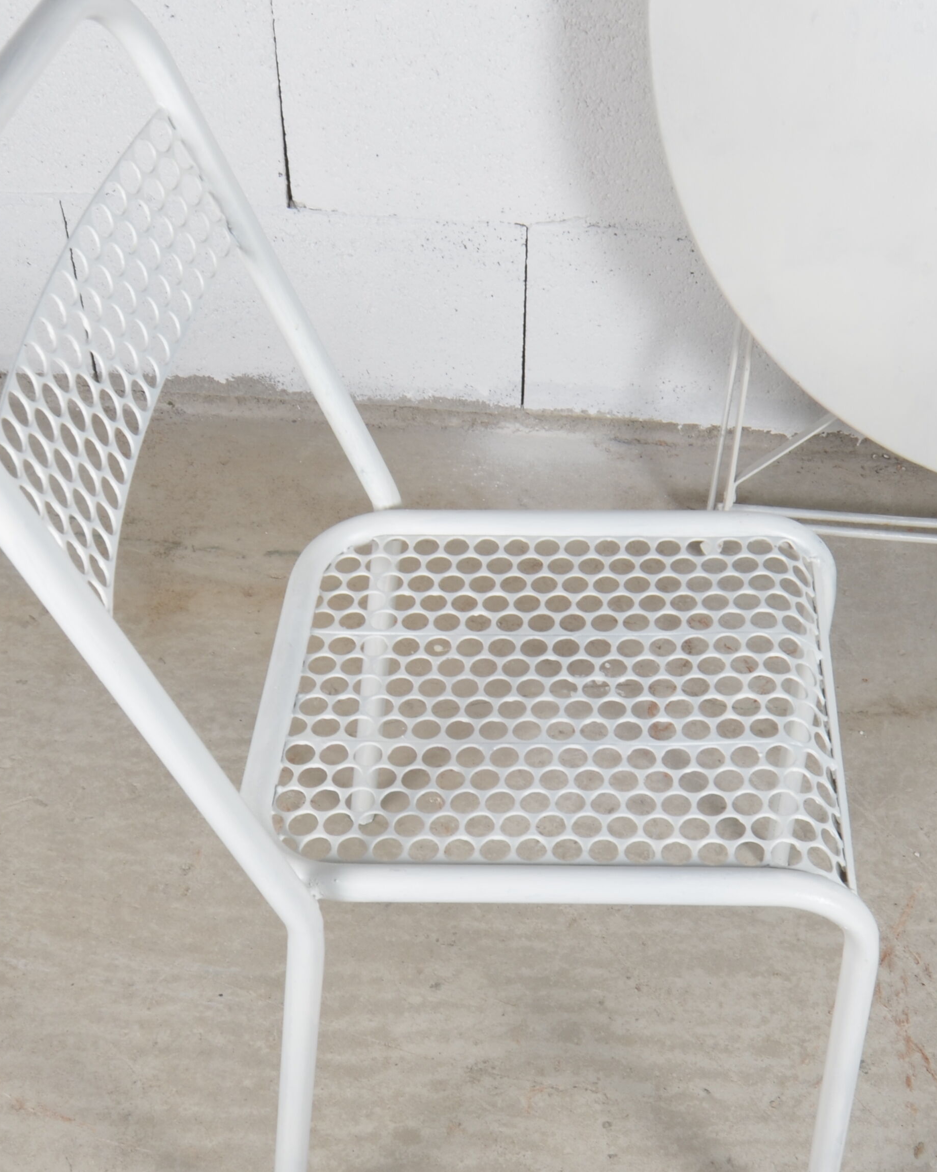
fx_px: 1560
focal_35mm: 45
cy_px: 613
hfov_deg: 33.4
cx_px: 545
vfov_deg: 41.1
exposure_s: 1/125
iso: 100
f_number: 11
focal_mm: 15
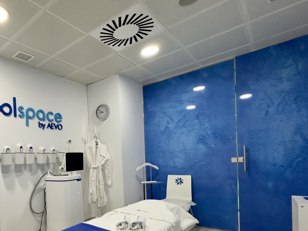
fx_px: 205
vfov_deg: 56.6
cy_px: 167
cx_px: 59
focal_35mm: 23
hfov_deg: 66.6
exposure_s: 1/100
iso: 200
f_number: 2.2
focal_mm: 2.22
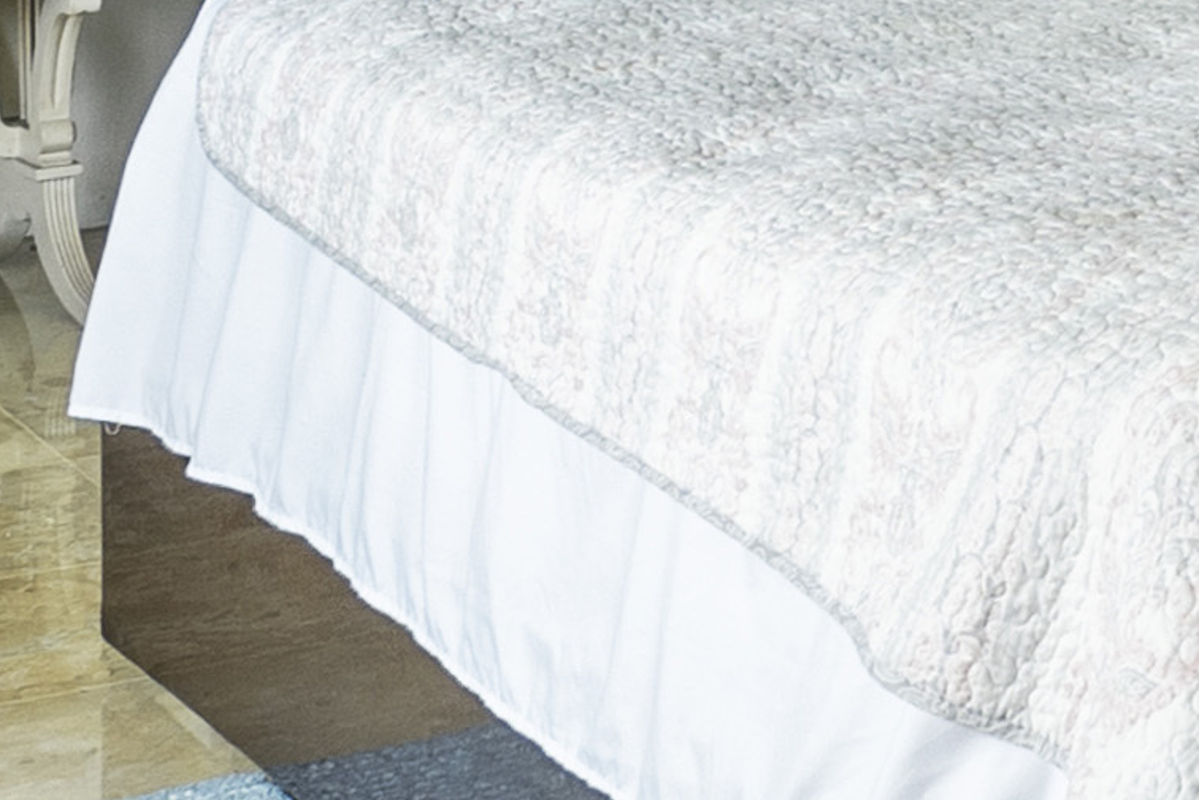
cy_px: -581
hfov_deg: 13.9
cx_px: 2320
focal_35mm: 127
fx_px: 4229
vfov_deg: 10.3
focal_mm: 16
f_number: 9
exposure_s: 1/4
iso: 250
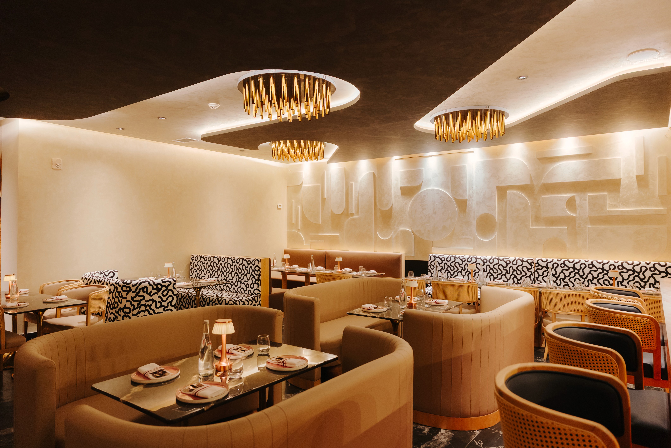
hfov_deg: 73.7
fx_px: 448
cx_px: 336
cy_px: 224
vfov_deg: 53.2
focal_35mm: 24
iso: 500
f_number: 3.2
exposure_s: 1/60
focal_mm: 24
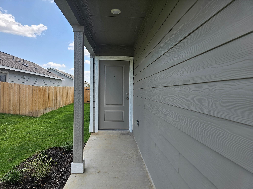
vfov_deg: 58.9
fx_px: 168
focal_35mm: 23
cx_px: 126
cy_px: 94
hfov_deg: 73.9
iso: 10
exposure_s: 1/296
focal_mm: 6.3
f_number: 1.7
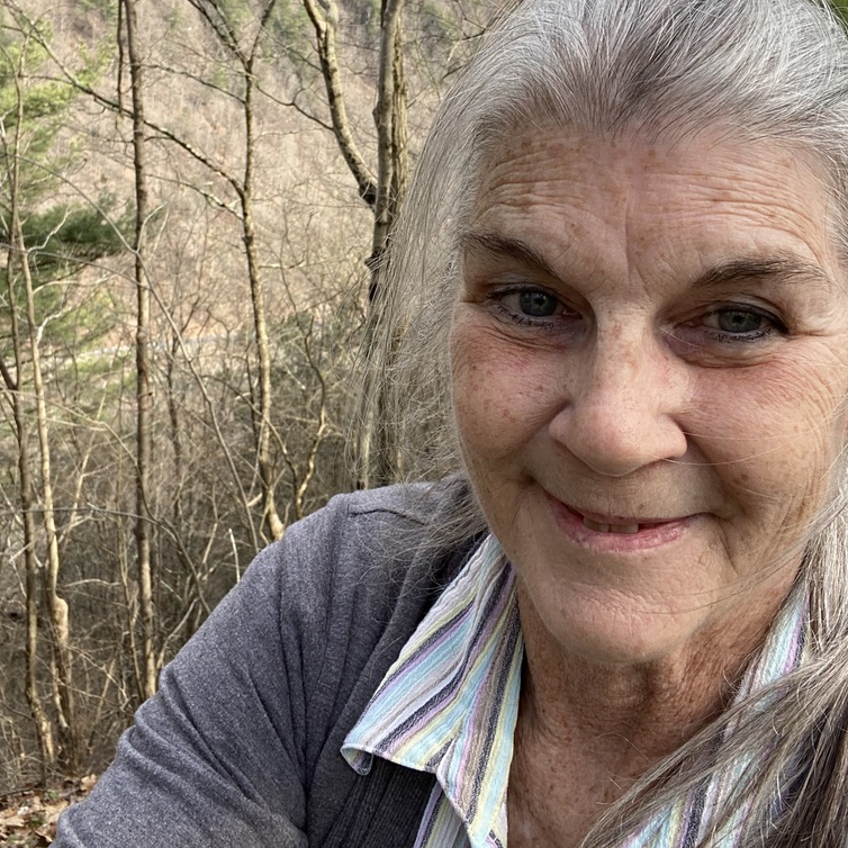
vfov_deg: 45.3
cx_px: 418
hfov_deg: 46.0
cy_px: 280
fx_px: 998
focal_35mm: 36
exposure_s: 1/122
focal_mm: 2.71
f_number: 2.2
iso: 25
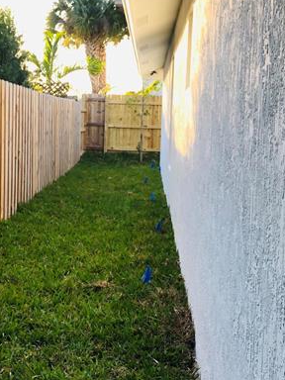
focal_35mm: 56
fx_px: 615
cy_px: 144
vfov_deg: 34.2
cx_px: 122
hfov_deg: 26.1
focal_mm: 3.99
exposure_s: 1/120
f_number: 1.8
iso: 50
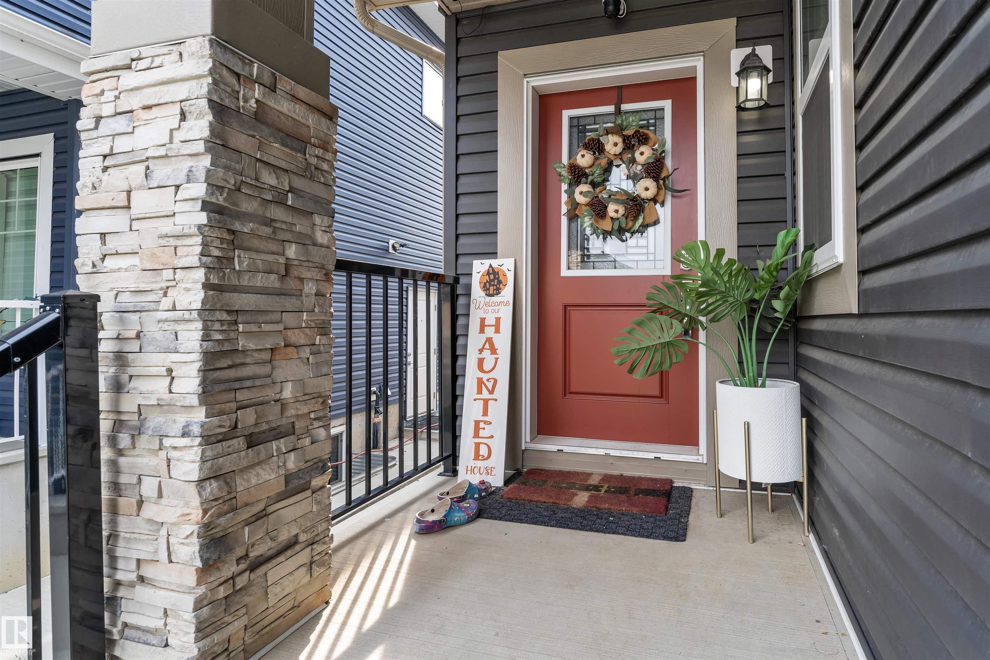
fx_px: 465
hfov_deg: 93.6
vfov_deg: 70.8
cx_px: 495
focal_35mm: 17
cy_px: 330
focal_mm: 16.9
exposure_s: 1/80
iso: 200
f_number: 8
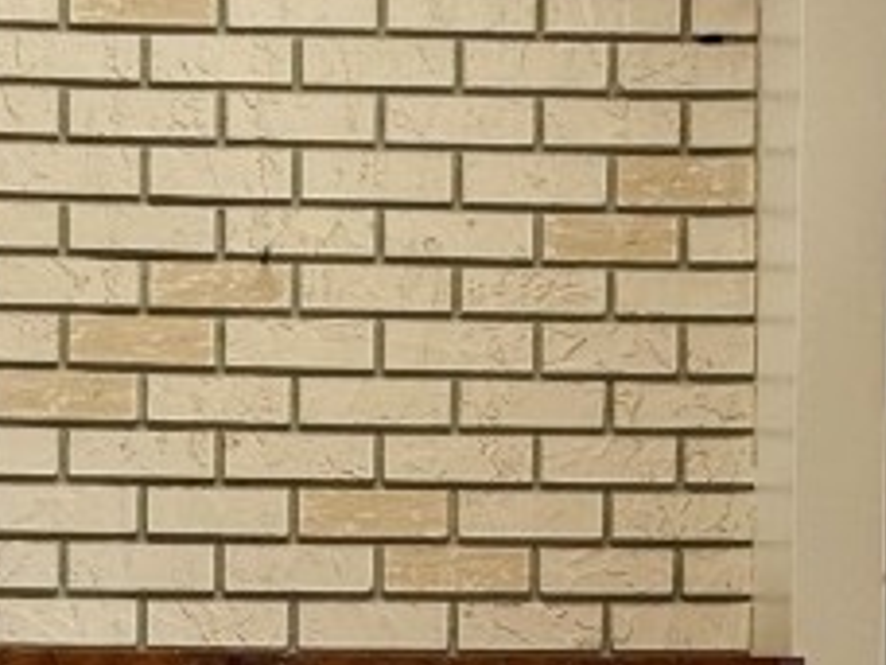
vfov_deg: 21.1
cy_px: 867
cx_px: 323
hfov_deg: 30.6
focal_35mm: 63
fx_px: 1612
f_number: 2.2
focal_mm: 2.22
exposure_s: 1/99
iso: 200
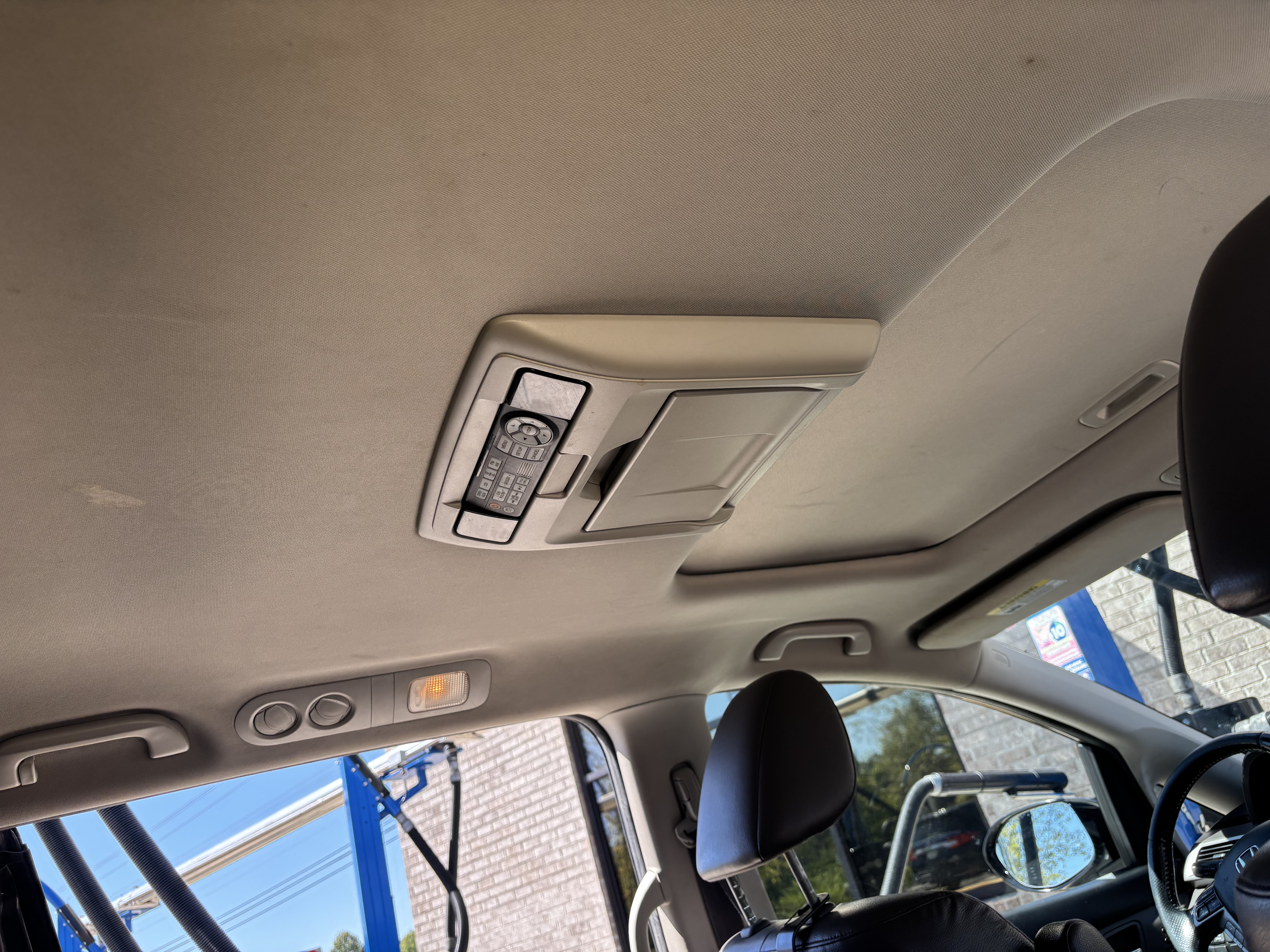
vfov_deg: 53.1
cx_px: 635
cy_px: 476
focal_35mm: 26
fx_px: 954
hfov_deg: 67.3
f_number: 1.6
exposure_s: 1/307
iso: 50
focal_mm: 5.96
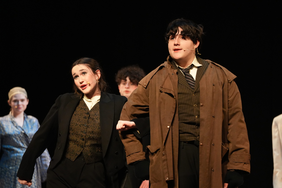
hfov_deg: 8.8
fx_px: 1833
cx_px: 141
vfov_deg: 5.9
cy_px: 94
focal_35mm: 234
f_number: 5.6
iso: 8000
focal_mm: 234
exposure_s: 1/250
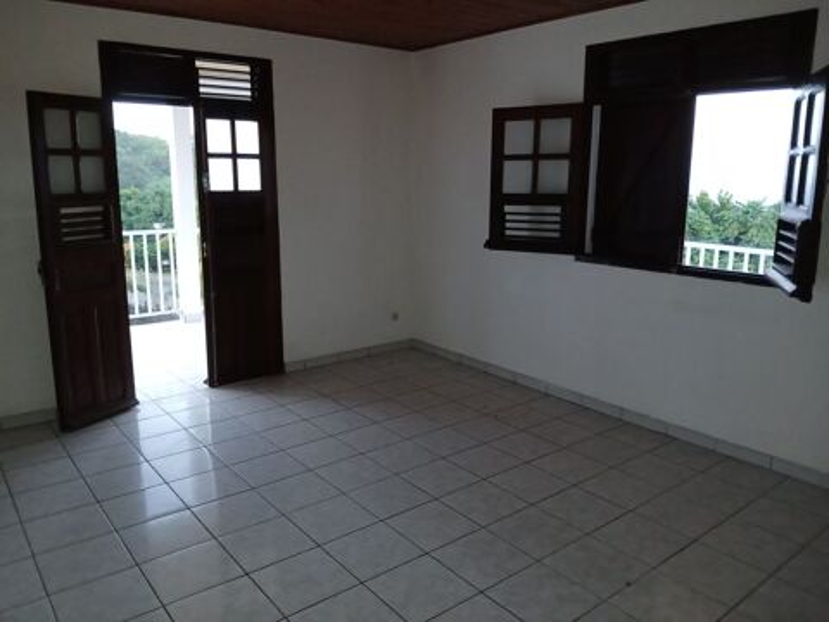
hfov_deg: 67.3
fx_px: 623
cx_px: 414
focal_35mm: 26
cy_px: 311
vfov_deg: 53.1
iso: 250
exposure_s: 1/33.3
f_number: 1.8
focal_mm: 3.98
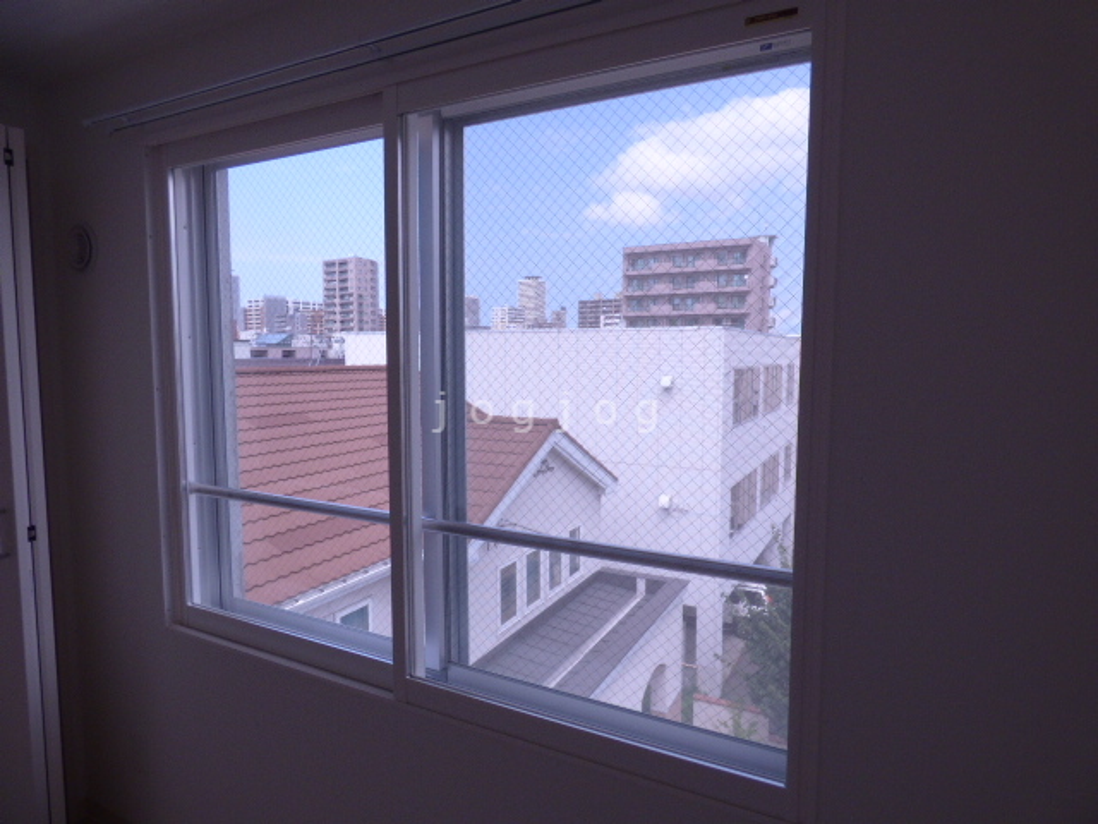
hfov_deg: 81.7
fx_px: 634
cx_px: 549
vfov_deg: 66.0
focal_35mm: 20
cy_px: 412
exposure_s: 1/800
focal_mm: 3.58
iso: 100
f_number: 2.8
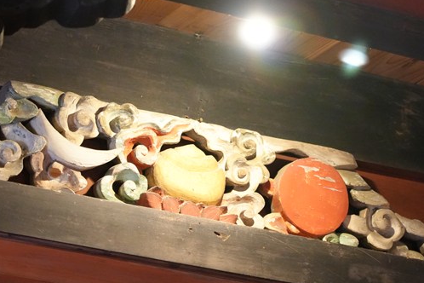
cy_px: 49
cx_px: 297
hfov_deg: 9.5
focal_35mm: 216
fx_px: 2544
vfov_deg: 6.4
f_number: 4
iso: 8000
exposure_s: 1/160
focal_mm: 105
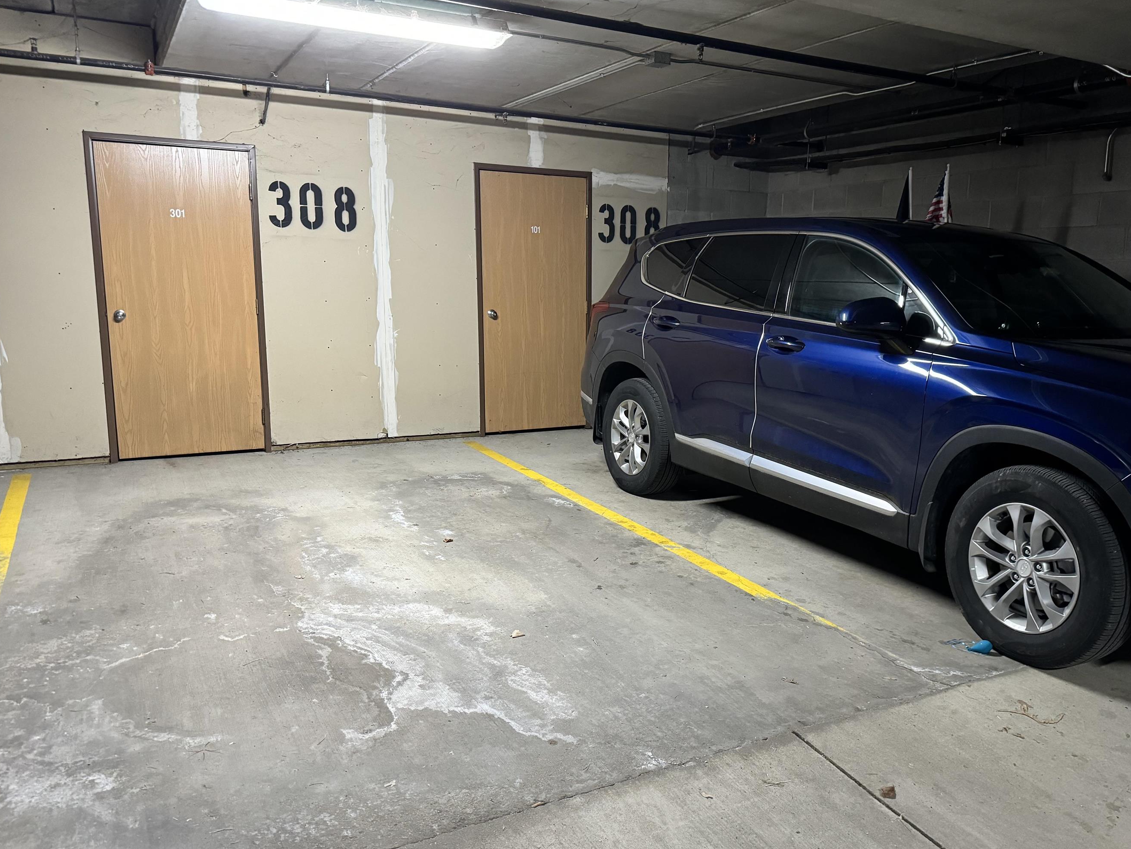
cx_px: 626
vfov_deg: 49.7
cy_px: 437
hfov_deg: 63.3
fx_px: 915
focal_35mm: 28
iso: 800
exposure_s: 1/40
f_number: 1.78
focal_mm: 6.86
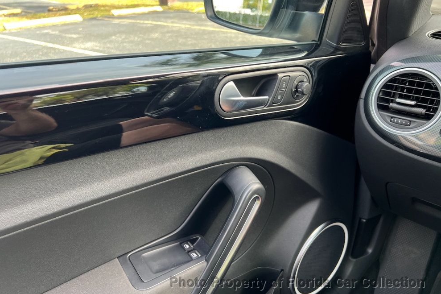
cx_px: 219
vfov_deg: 46.3
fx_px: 343
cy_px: 126
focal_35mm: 28
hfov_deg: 65.5
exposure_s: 1/121
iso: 40
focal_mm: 5.7
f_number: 1.5
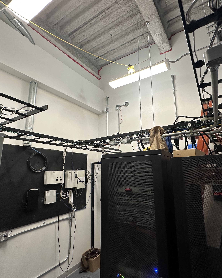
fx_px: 156
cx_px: 121
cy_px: 140
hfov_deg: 70.7
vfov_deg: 83.3
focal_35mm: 19
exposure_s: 1/120
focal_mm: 2.22
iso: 200
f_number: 2.2
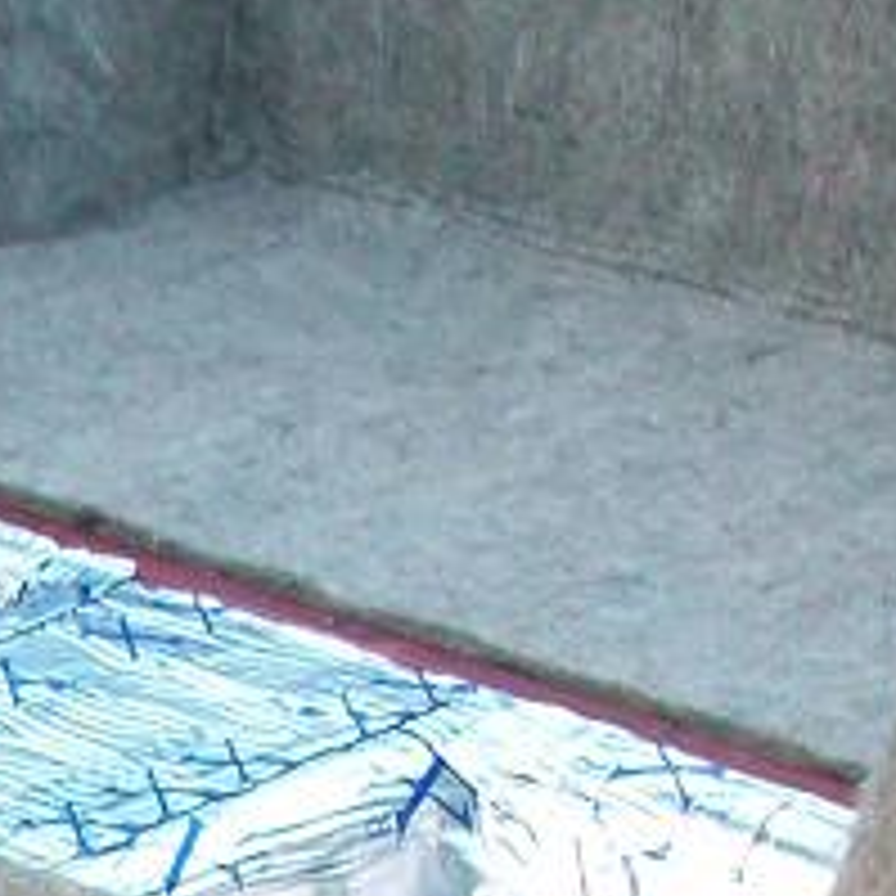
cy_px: 1457
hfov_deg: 11.3
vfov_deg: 10.9
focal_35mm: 153
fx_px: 4481
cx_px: 59
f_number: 2.8
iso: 160
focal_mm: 5.7
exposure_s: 1/68.3
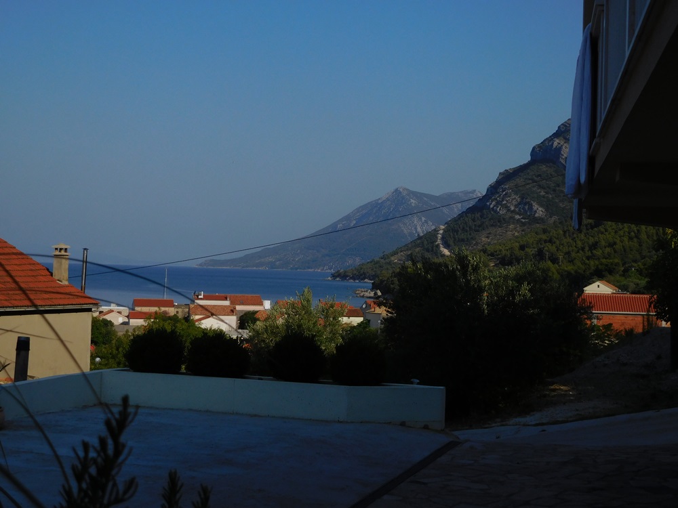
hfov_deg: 34.9
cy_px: 254
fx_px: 1077
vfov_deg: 26.6
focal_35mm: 55
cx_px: 339
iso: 125
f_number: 8.4
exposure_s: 1/500
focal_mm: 9.8
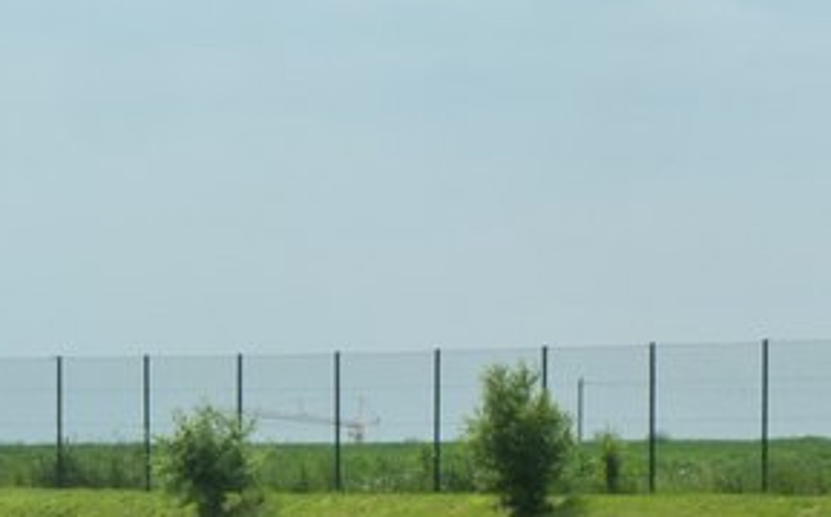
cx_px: -89
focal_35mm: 352
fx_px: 7964
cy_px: 728
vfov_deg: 3.7
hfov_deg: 5.9
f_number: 4.5
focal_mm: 22.5
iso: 125
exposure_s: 1/500
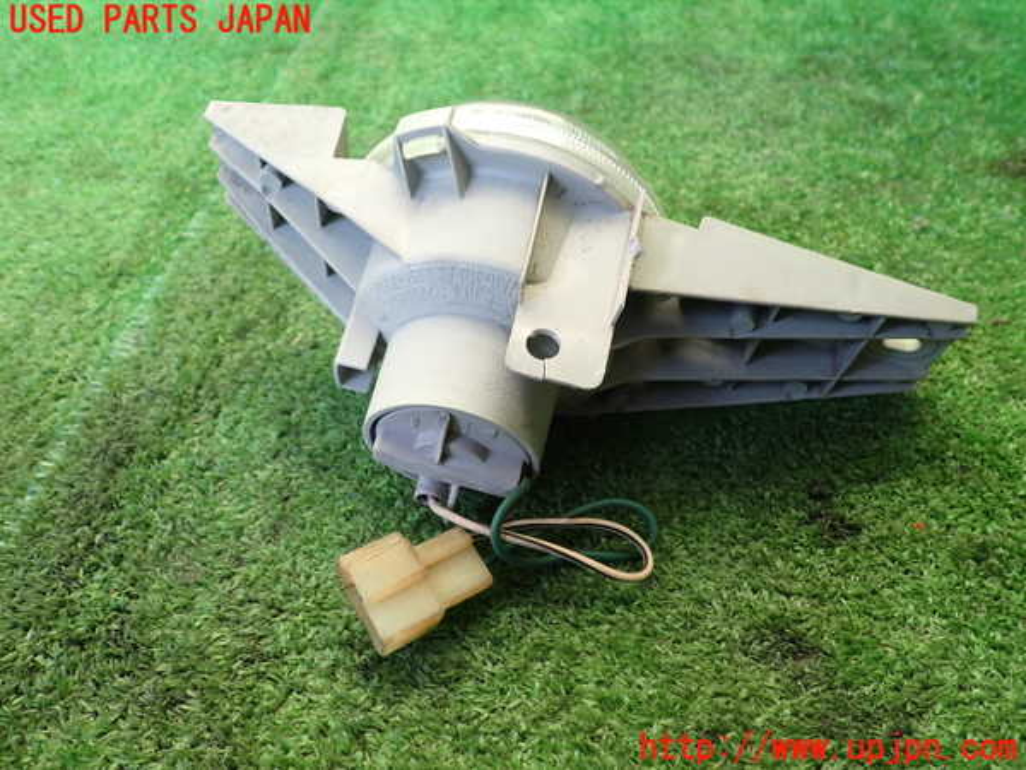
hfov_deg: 60.0
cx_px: 513
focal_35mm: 30
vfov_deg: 46.8
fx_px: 889
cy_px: 385
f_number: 2.3
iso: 200
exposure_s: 1/125
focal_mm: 5.4
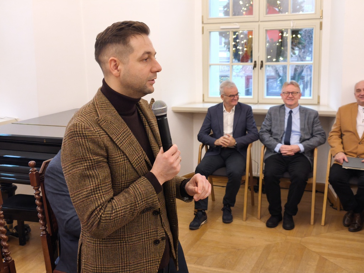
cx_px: 182
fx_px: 484
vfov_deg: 31.5
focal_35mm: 46
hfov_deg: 41.2
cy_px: 136
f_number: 1.6
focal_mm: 6.57
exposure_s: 1/50
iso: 320
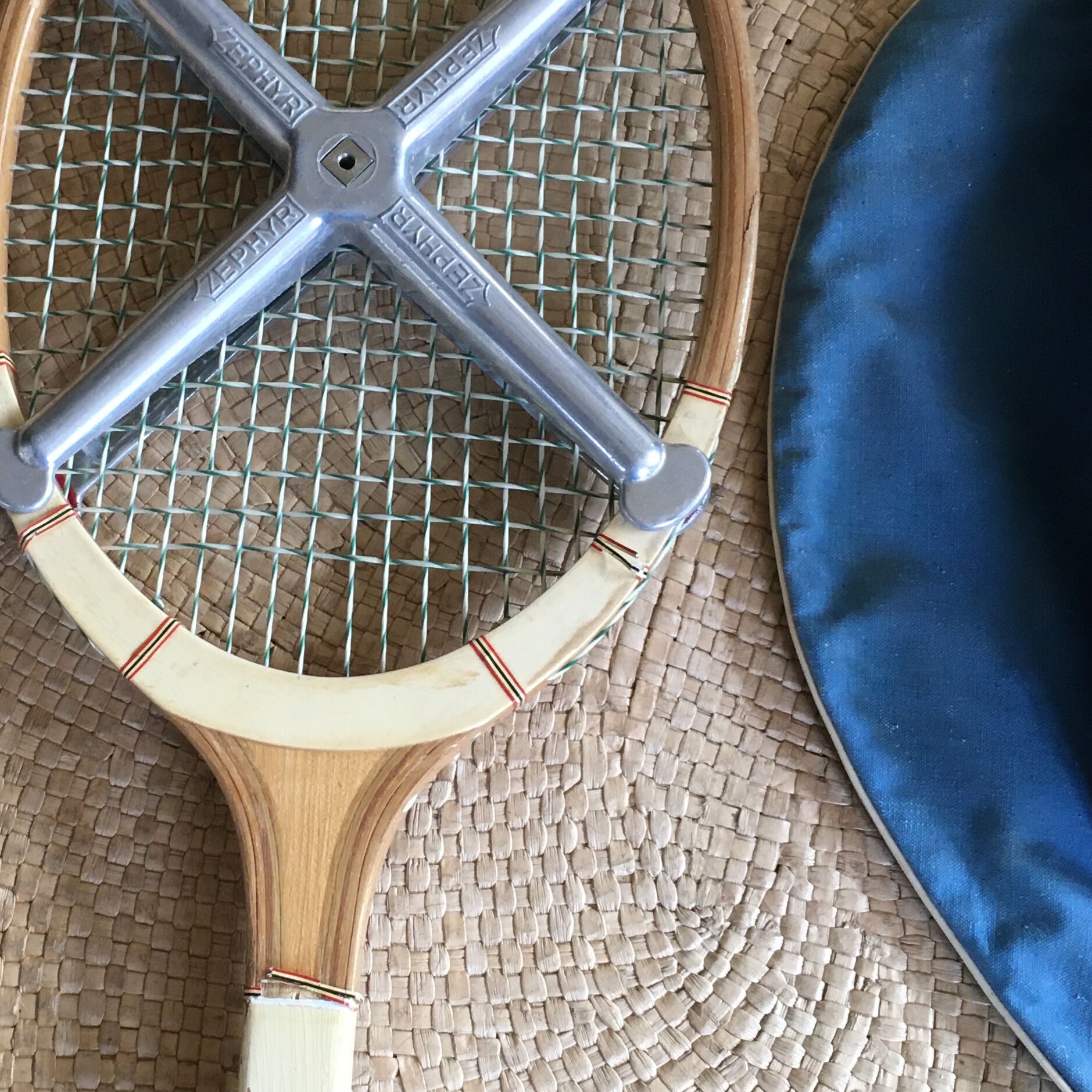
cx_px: 298
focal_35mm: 55
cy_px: 540
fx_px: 1963
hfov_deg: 30.7
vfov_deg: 31.1
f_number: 2.2
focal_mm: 4.15
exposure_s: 1/33
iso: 64
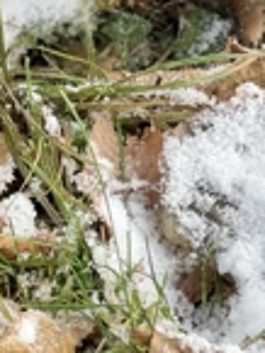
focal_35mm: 143
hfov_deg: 10.4
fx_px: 1457
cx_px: 163
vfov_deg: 13.3
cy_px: -105
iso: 40
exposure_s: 1/122
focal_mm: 6
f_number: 2
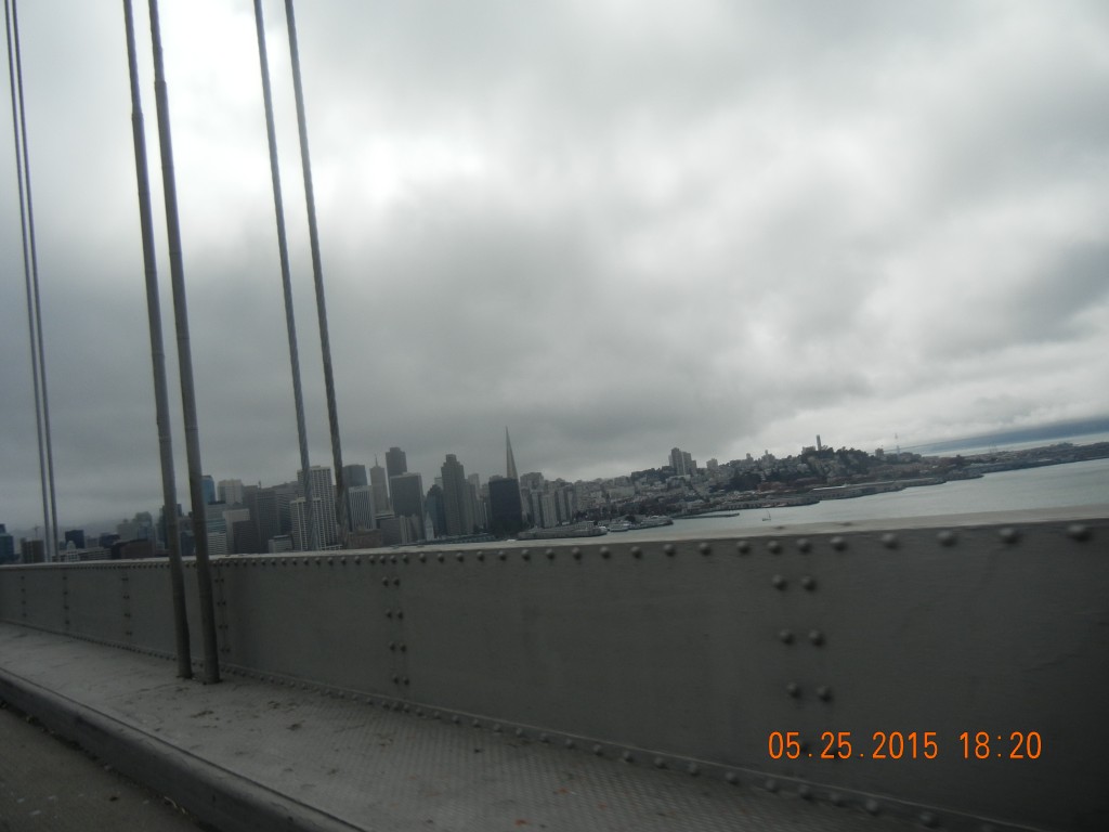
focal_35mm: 30
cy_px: 416
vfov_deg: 46.8
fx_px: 961
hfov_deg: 60.0
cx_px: 554
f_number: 7
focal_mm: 5.4
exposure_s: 1/973
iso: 160
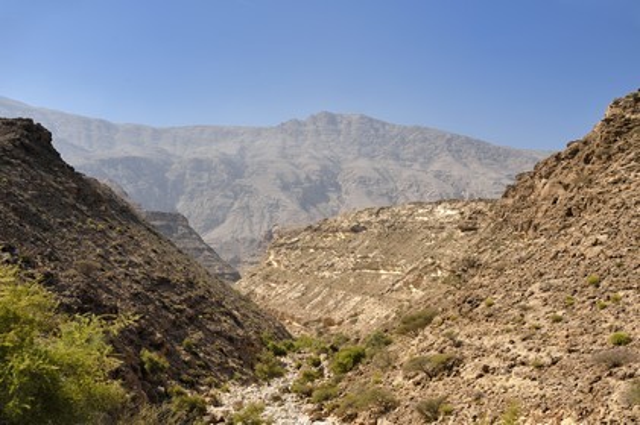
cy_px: 212
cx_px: 320
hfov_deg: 41.1
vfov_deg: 28.0
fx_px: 853
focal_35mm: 48
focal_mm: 48
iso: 200
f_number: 7.1
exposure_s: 1/1250
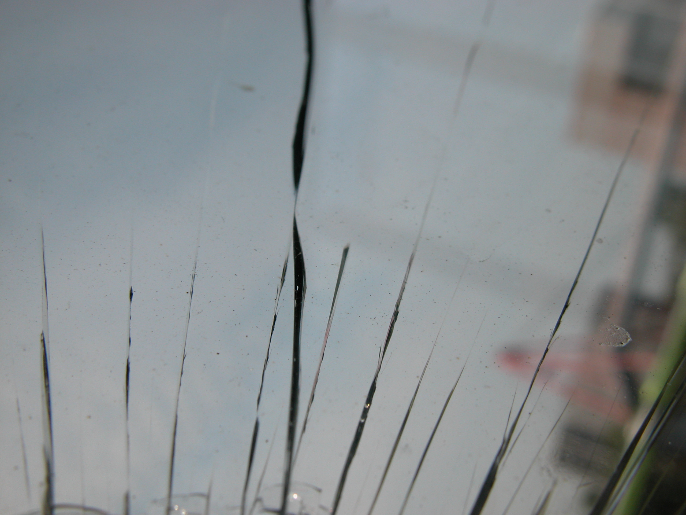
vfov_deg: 27.0
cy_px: 258
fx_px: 1070
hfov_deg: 35.5
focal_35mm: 54
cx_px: 343
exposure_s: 1/502
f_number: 6.9
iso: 100
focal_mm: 13.7
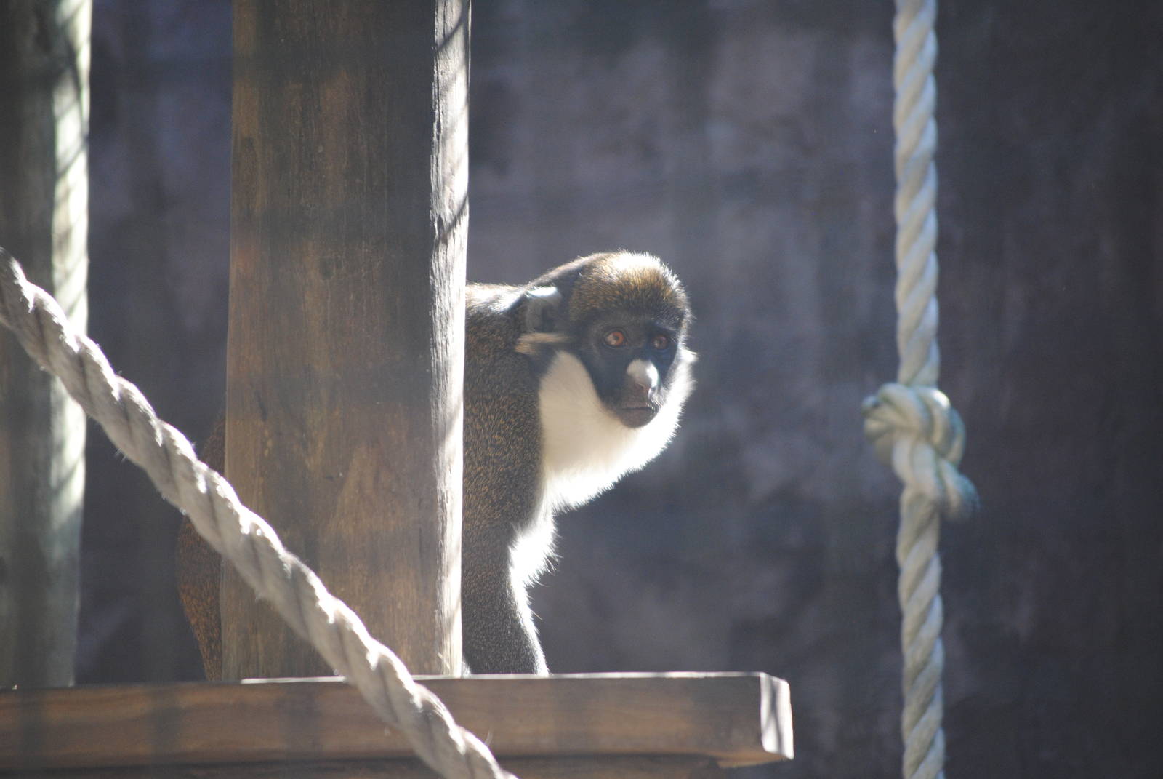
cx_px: 582
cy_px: 390
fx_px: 9218
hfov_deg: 7.2
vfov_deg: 4.8
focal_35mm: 285
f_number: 5.6
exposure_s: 1/160
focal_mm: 190
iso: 400
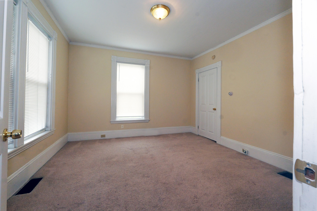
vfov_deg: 81.2
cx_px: 158
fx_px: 123
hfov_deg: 104.3
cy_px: 106
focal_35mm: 14
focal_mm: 14
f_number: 10
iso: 3200
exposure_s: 1/160
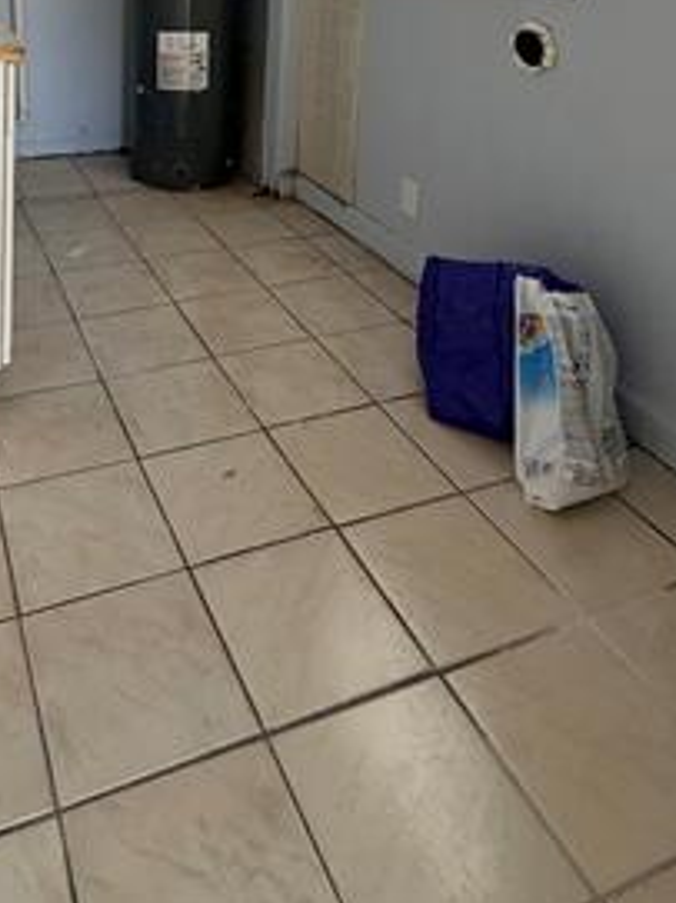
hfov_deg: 44.1
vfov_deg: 48.2
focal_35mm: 31
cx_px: 176
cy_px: 0
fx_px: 808
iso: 200
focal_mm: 2.22
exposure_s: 1/120
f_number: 2.2
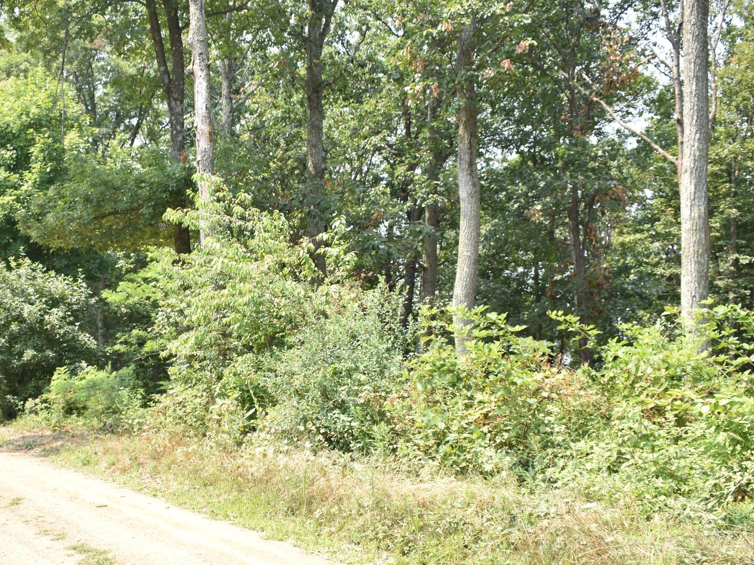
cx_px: 275
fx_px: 1040
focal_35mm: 48
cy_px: 318
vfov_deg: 30.4
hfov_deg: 39.5
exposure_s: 1/500
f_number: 5.6
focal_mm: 21
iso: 400
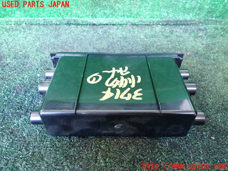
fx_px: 165
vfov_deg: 54.9
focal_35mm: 25
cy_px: 86
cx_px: 114
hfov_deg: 69.4
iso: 250
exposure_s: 1/30
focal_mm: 4.5
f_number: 2
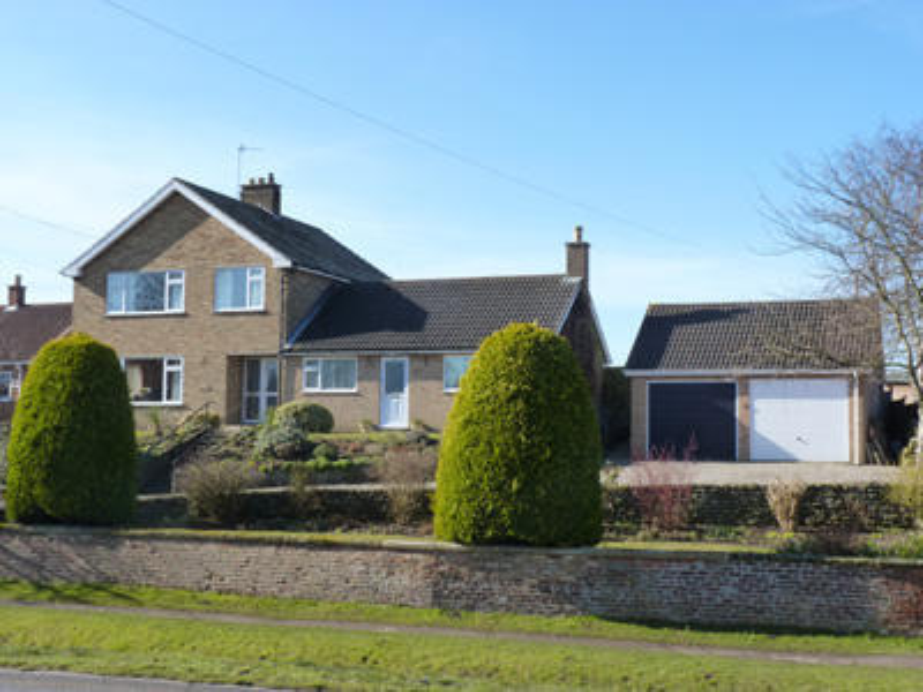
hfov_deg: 38.9
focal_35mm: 49
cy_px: 346
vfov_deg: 29.7
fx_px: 1307
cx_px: 462
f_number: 5
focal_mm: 8.7
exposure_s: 1/250
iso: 125
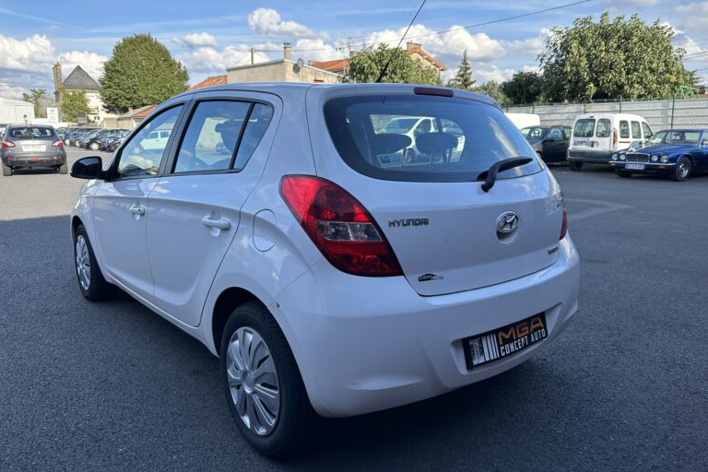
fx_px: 511
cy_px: 232
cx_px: 350
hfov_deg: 69.4
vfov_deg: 49.6
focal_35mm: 26
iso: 80
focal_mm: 6.86
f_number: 1.78
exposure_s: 1/1289
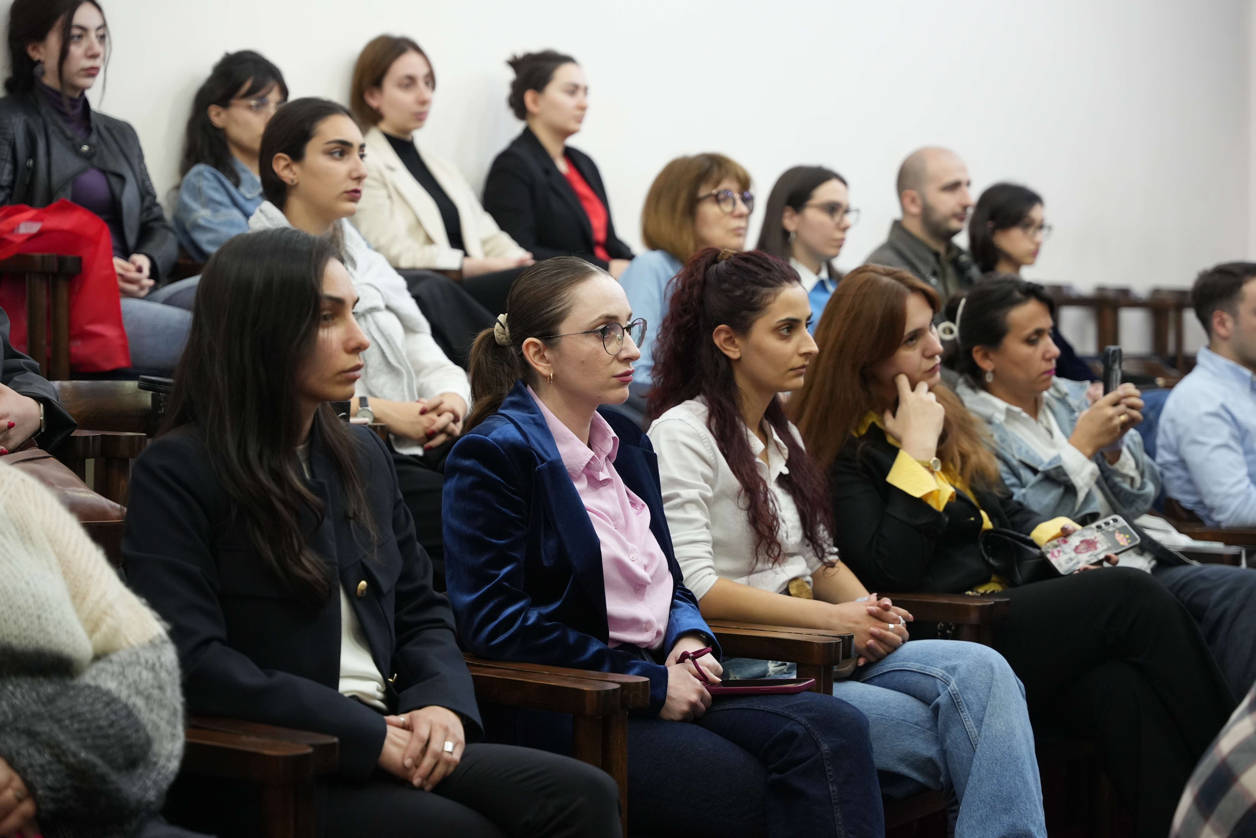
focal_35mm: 70
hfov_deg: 28.8
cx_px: 628
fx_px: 2442
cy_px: 419
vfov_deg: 19.5
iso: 2500
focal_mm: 70
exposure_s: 1/125
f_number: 2.8
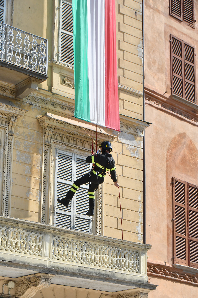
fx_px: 767
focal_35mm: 93
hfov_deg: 14.7
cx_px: 99
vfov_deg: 21.9
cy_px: 149
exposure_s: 1/400
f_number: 13
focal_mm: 62
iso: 400
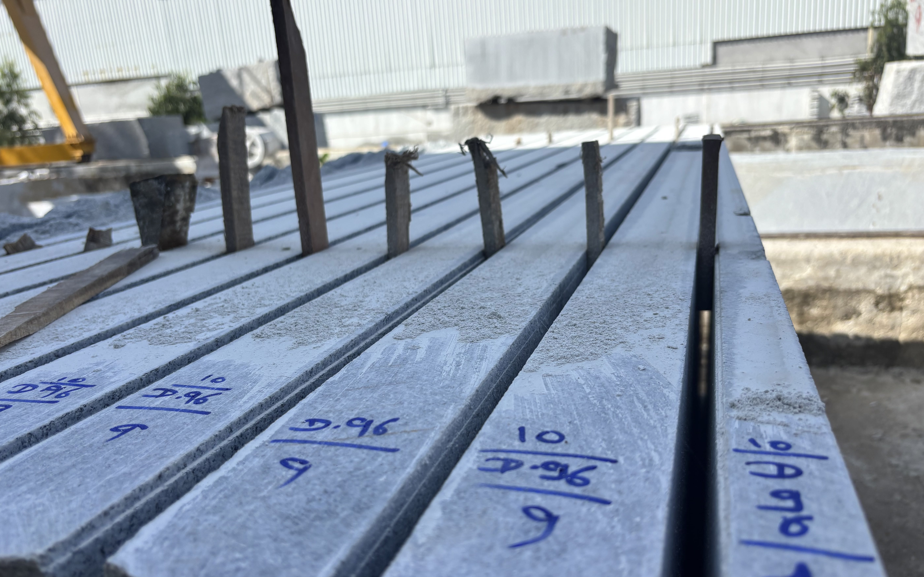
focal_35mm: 28
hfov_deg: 66.5
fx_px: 705
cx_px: 465
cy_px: 297
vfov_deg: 44.5
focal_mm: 5.96
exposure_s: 1/3311
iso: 50
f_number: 1.6
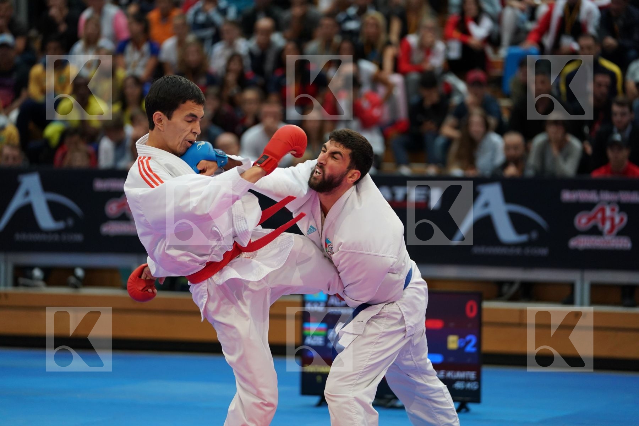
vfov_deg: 9.3
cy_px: 213
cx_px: 320
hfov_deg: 14.0
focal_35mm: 147
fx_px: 2609
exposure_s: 1/1000
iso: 1600
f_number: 2.8
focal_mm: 147
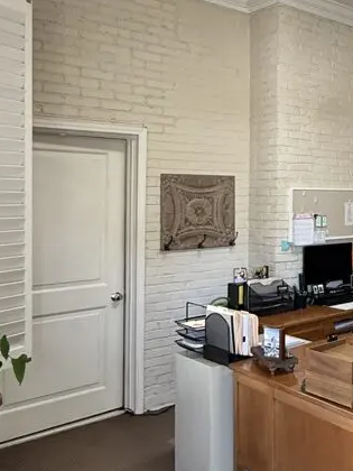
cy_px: 197
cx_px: 448
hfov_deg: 29.6
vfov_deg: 46.6
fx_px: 544
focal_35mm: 40
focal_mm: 2.22
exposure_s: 1/99
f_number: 2.2
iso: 250
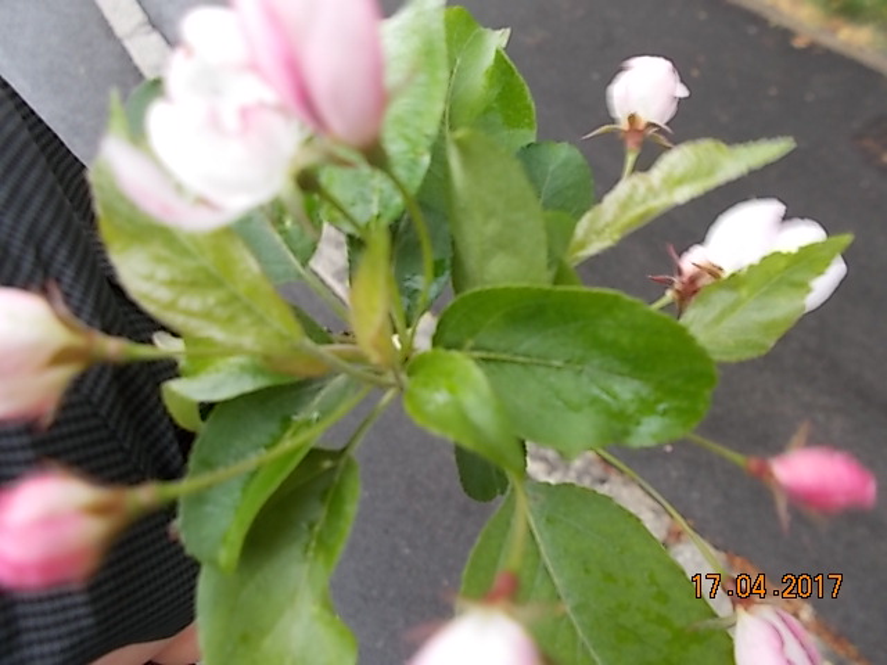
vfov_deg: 53.1
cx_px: 444
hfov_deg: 67.3
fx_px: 666
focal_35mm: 26
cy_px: 332
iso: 100
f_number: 3.2
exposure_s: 1/25
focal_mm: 4.6
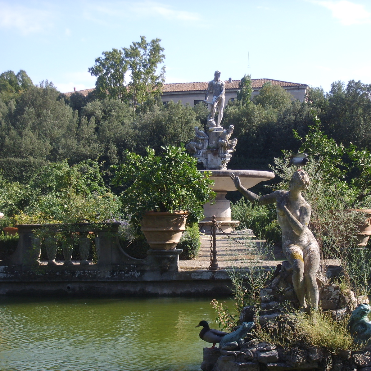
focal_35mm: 71
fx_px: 861
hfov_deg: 24.3
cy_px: 185
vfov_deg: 24.3
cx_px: 223
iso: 50
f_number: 3.9
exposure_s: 1/250
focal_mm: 10.2
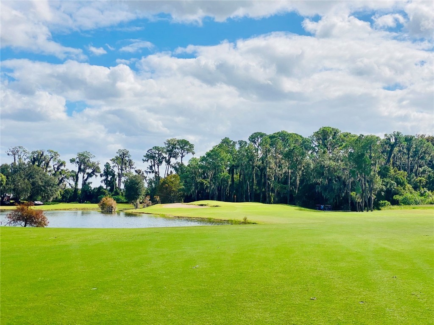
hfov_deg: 36.8
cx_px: 217
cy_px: 162
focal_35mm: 52
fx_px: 652
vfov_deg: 28.0
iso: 25
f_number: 2
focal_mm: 6
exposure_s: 1/3984
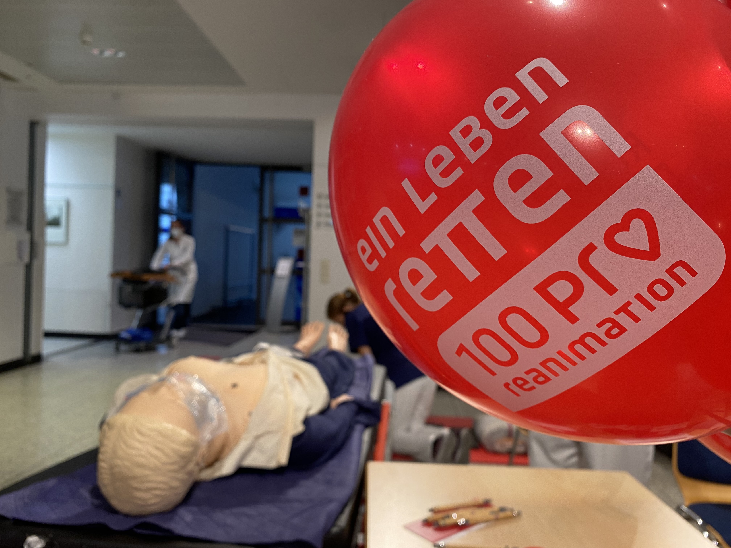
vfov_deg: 53.1
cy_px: 274
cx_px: 366
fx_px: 549
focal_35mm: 26
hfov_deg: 67.3
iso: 64
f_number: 1.8
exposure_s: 1/50
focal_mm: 4.25
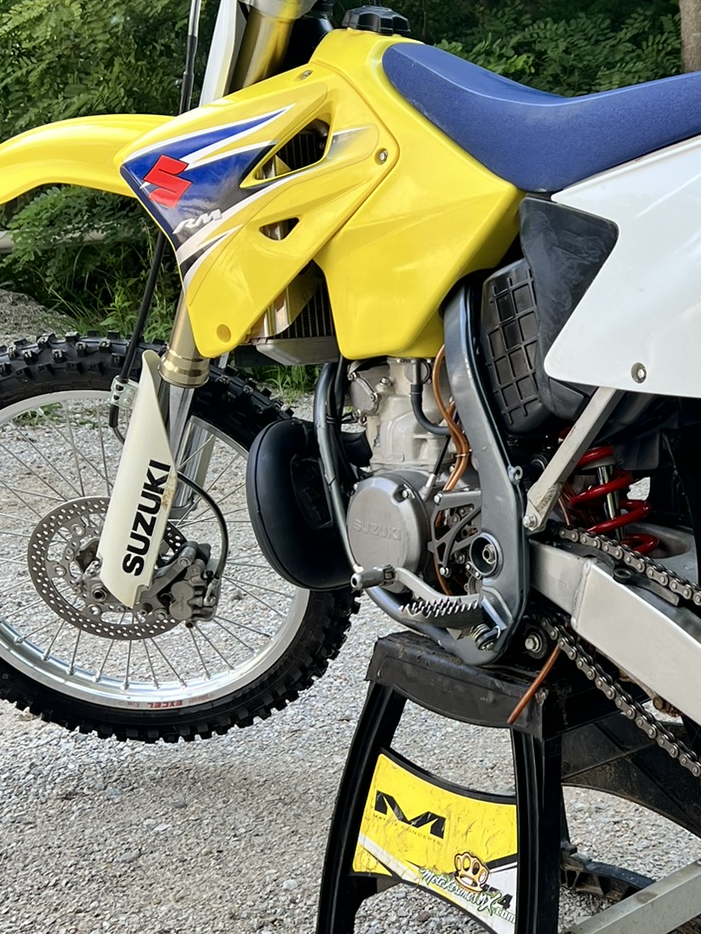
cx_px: 658
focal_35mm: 57
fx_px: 1538
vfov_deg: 33.7
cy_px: 398
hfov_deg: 24.8
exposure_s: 1/499
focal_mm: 5.7
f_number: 1.5
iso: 50
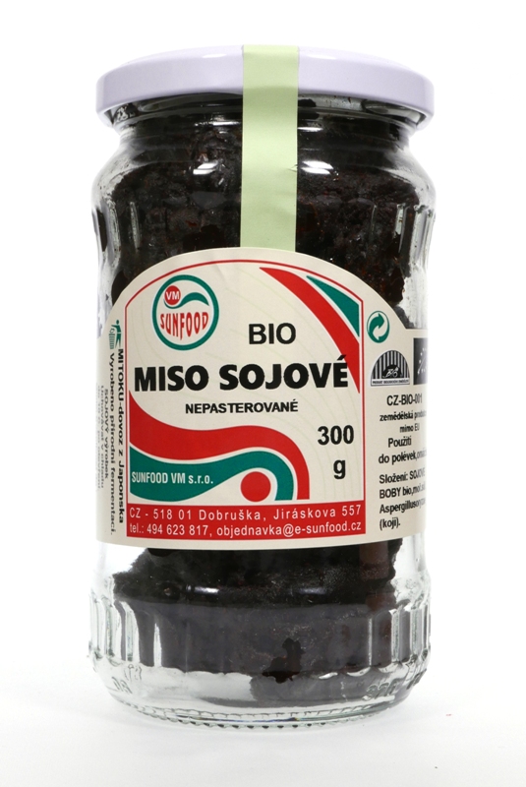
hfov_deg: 18.2
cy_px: 394
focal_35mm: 75
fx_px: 1640
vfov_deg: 27.0
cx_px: 263
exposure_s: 1/40
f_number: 16
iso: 800
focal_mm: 34
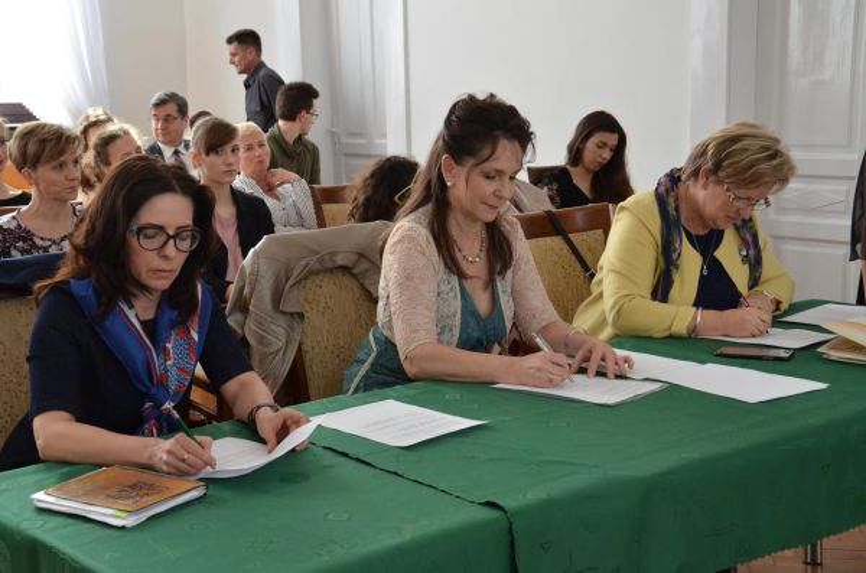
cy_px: 286
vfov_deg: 23.7
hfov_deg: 35.1
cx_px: 433
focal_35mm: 57
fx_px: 1368
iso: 1000
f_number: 6.3
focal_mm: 38
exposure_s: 1/160
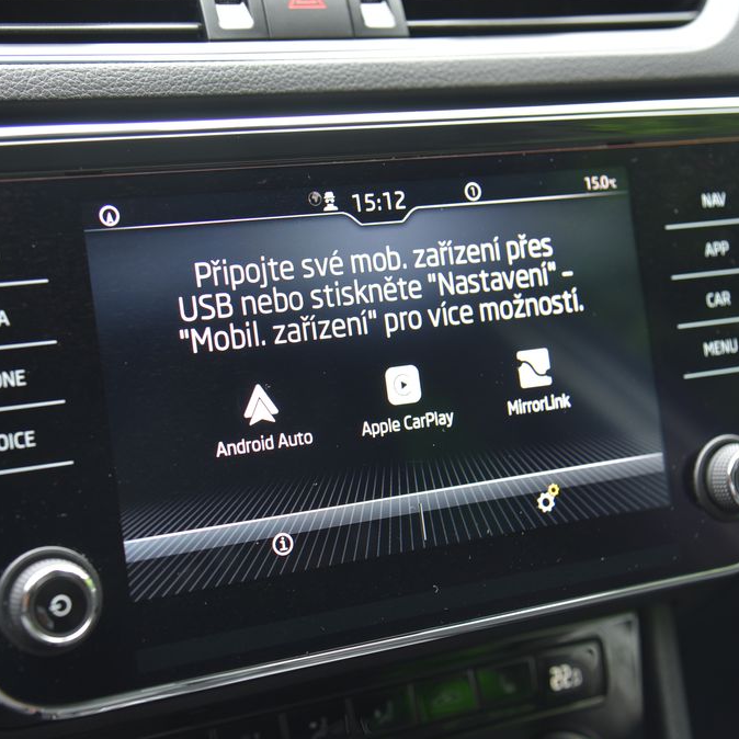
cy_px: 368
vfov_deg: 27.7
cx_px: 293
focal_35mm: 62
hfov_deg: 27.7
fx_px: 1497
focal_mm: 48
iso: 500
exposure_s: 1/60
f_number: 4
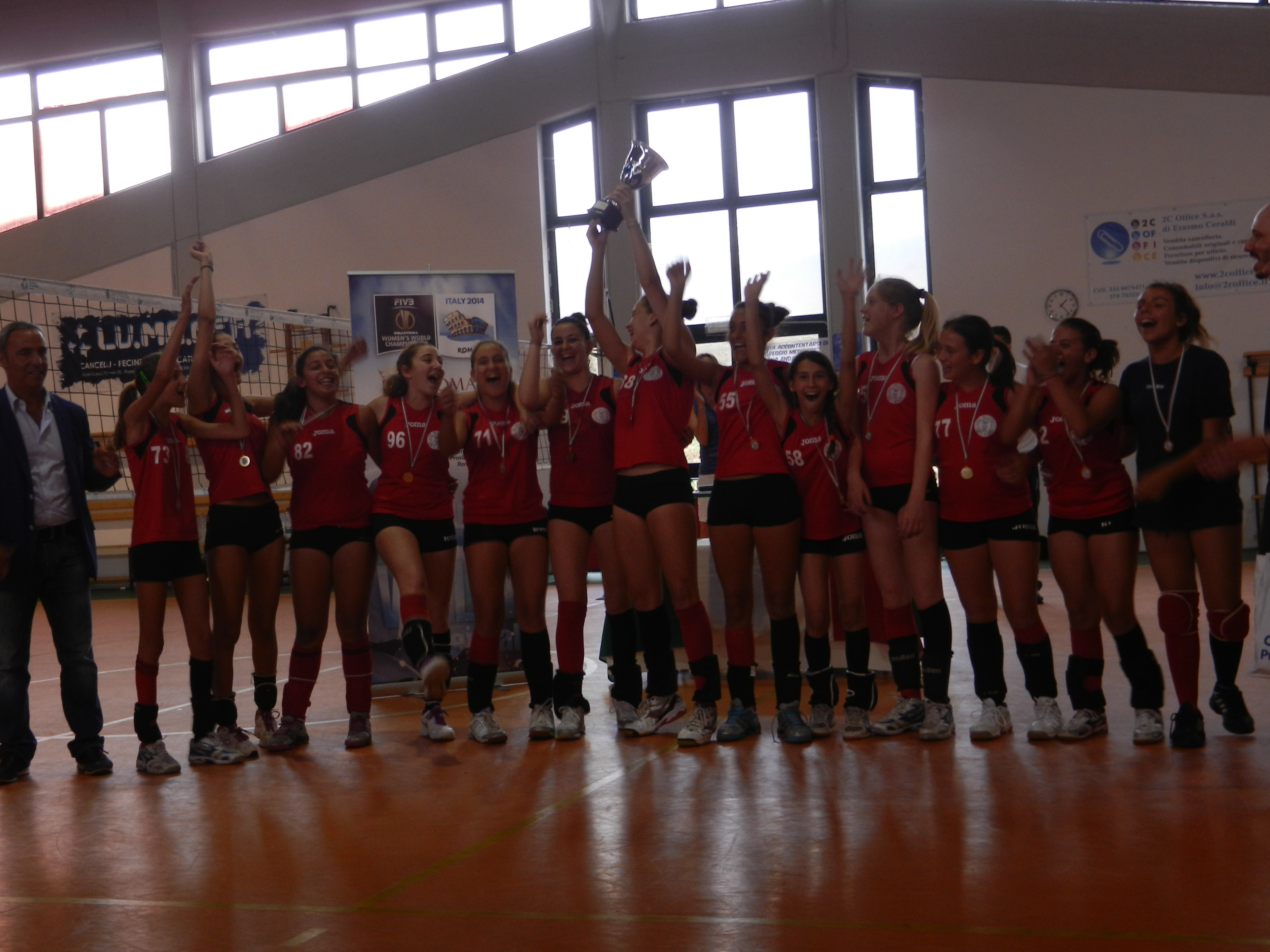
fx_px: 1651
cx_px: 635
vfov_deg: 32.2
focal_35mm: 45
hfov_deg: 42.1
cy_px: 476
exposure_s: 1/40
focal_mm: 8.2
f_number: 4.2
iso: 160
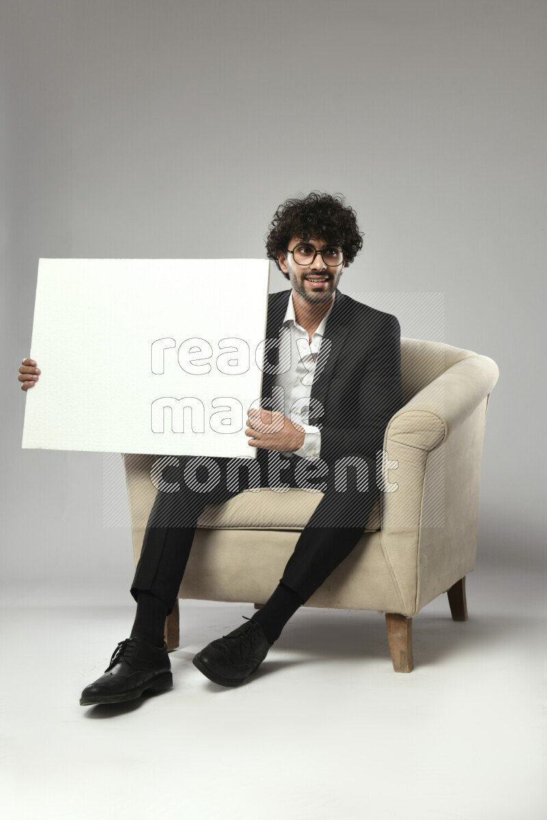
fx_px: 912
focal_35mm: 40
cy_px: 410
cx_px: 274
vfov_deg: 48.5
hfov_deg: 33.4
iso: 400
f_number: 5.6
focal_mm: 40
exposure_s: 1/125
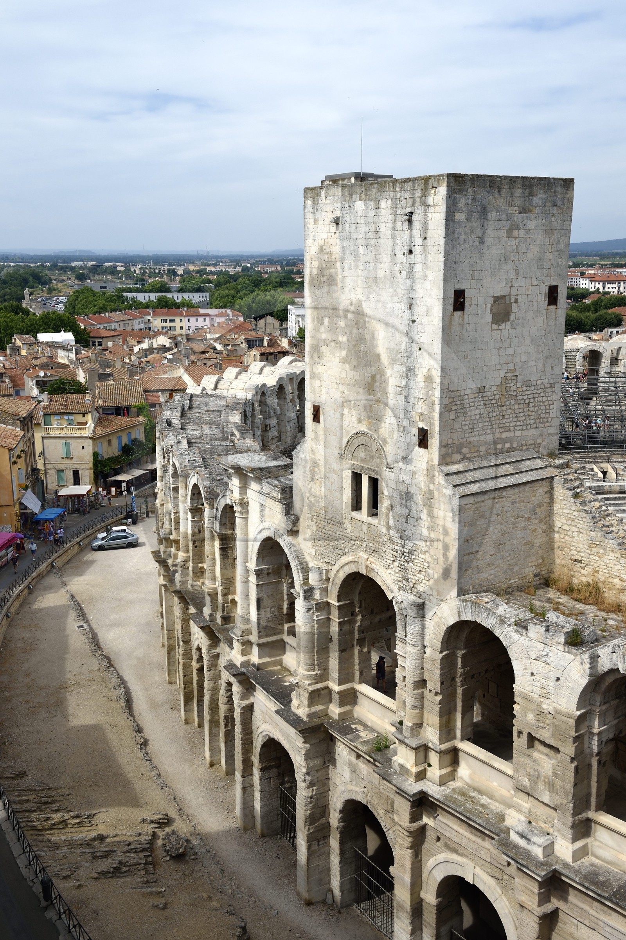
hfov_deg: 35.0
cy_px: 470
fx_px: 992
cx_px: 313
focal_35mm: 38
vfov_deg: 50.7
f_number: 14
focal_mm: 38
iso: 200
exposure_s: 1/250
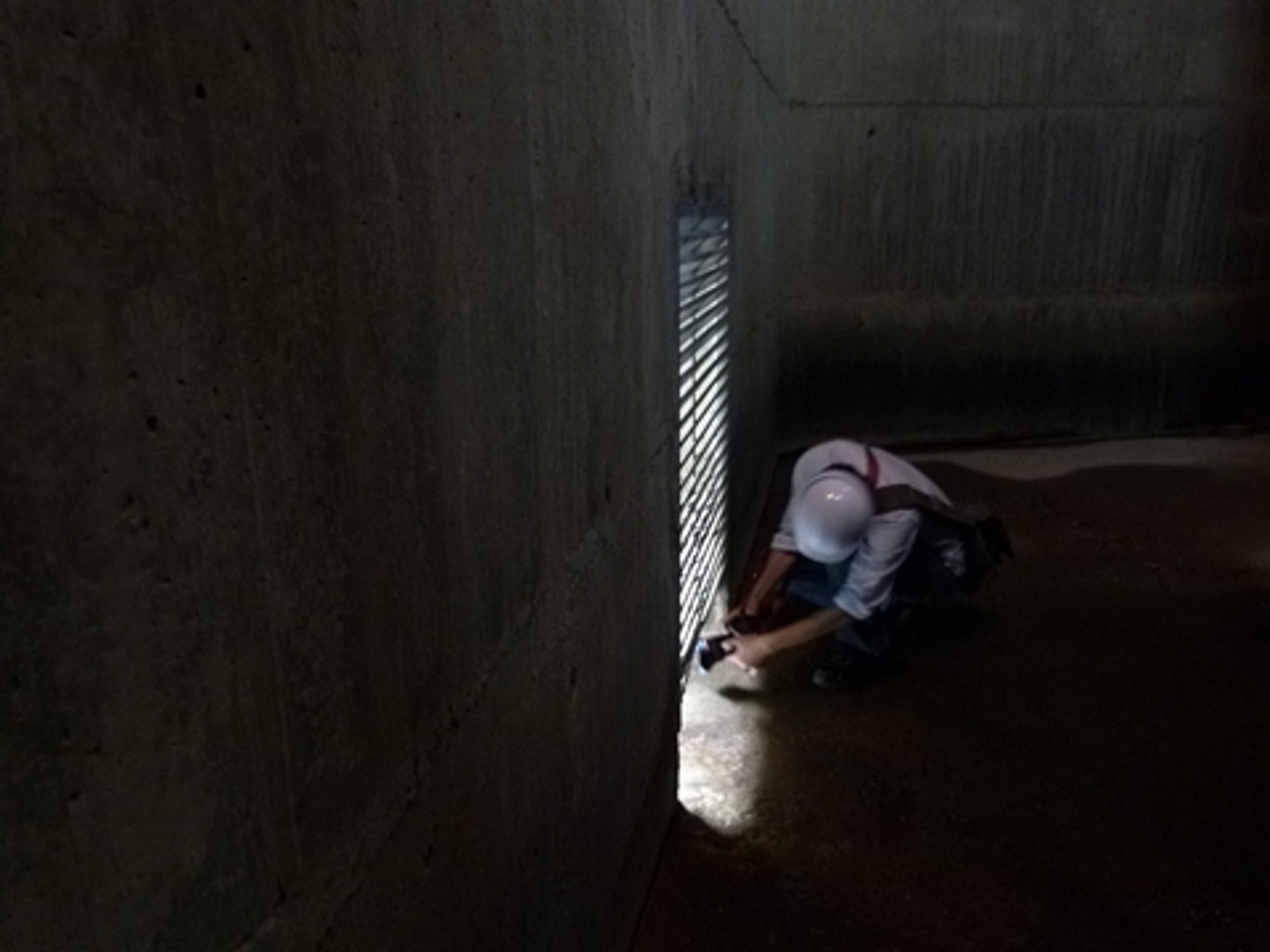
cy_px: 476
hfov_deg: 69.4
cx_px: 635
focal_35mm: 25
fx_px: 917
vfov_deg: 54.9
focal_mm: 4.5
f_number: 2.8
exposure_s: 1/4
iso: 400
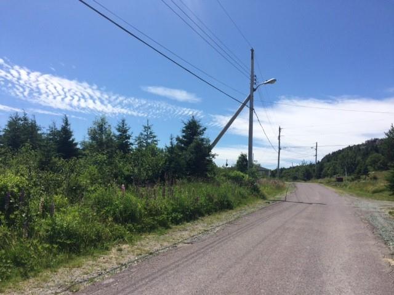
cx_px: 197
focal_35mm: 29
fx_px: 330
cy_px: 148
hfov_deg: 61.7
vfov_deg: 48.2
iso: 32
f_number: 2.2
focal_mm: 4.15
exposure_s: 1/3731
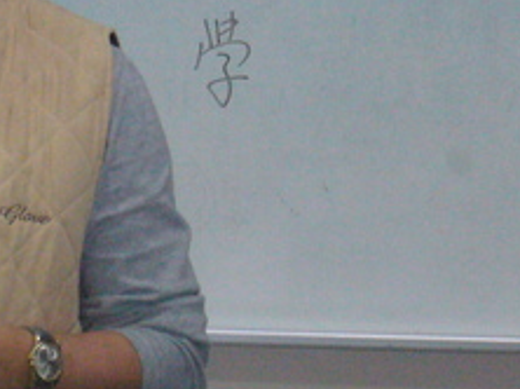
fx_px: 4262
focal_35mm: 284
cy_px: -16
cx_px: -75
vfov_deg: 5.2
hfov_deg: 6.9
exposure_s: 1/60
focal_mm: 17.4
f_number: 5
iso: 400
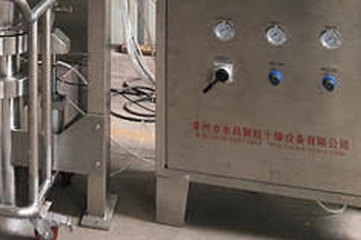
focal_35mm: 90
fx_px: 901
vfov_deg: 14.0
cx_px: -55
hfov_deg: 21.3
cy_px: -138
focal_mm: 4.15
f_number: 2.2
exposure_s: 1/33
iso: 64
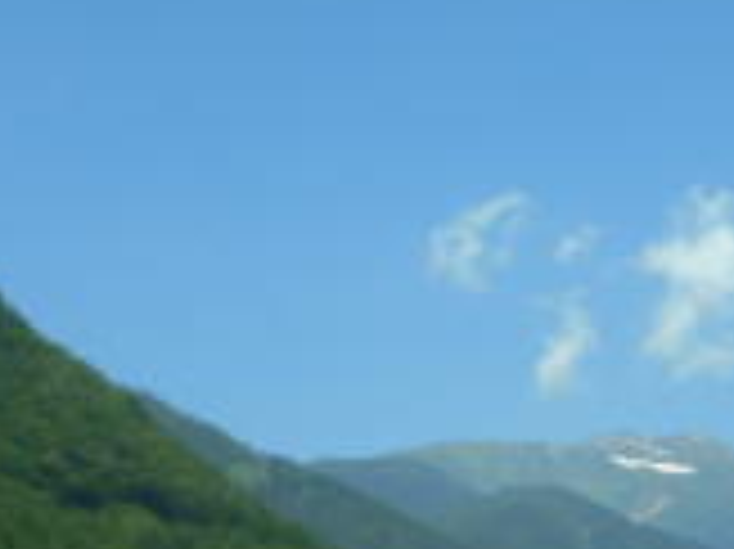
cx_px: 626
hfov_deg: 21.2
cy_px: 572
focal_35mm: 91
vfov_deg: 15.9
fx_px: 1928
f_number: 3.9
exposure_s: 1/640
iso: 80
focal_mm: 6.7
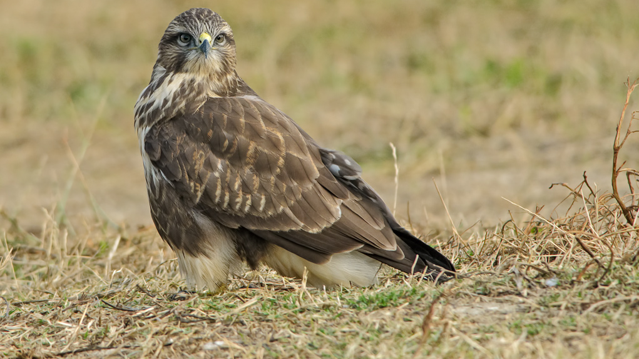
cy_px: 150
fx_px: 13350
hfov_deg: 2.7
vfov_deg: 1.5
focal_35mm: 788
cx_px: 320
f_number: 8
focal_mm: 500
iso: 500
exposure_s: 1/1000
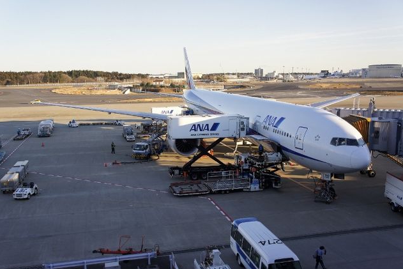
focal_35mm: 36
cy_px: 138
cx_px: 196
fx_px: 398
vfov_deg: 37.4
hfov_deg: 53.7
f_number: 5.6
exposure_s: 1/80
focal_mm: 23
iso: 200
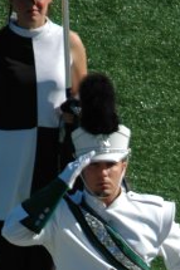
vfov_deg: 1.2
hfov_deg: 0.8
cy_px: 303
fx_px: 12574
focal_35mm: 1674
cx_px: 111
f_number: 5.6
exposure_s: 1/1000
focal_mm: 400
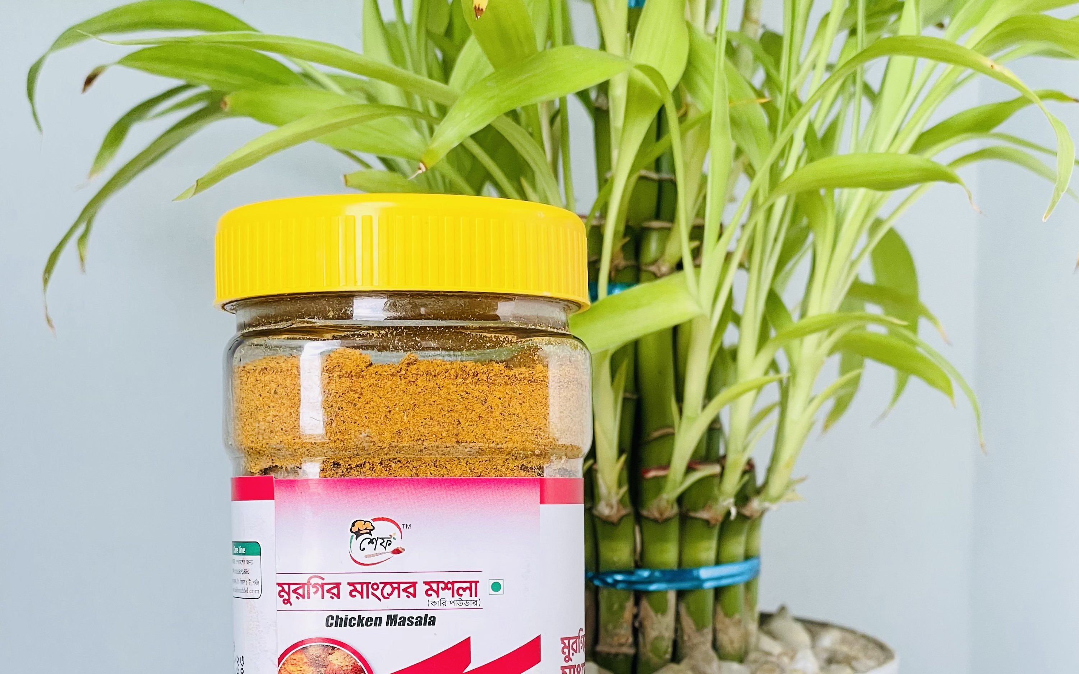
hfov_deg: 27.8
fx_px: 2176
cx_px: 538
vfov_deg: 17.3
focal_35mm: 74
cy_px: 657
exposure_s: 1/99
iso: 80
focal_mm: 6
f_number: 2
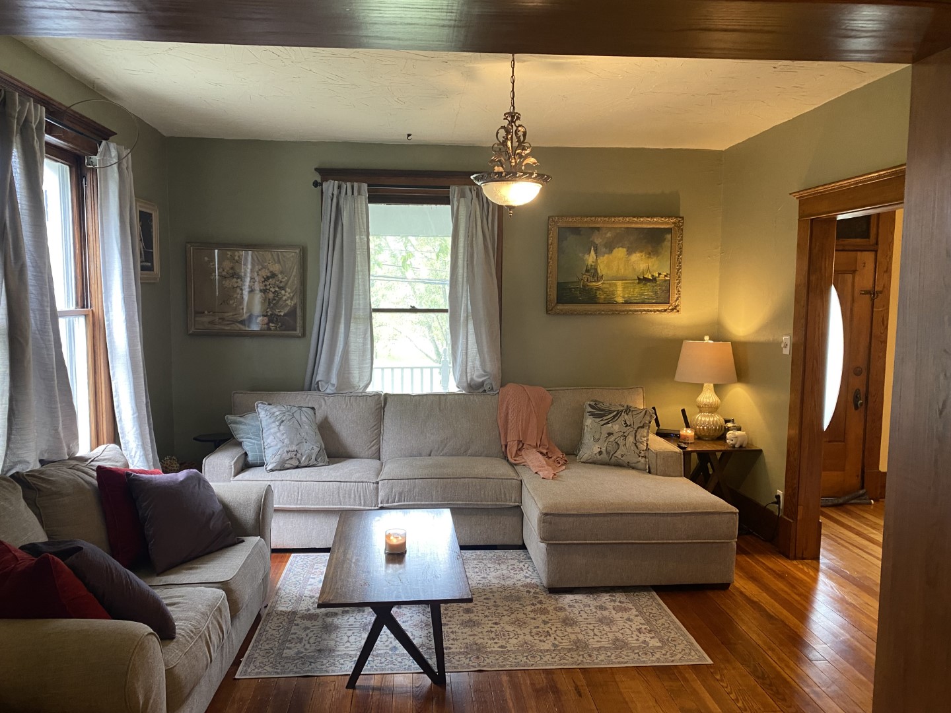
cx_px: 476
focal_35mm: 26
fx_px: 714
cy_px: 356
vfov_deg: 53.1
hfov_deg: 67.3
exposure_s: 1/60
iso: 200
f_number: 1.8
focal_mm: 4.25
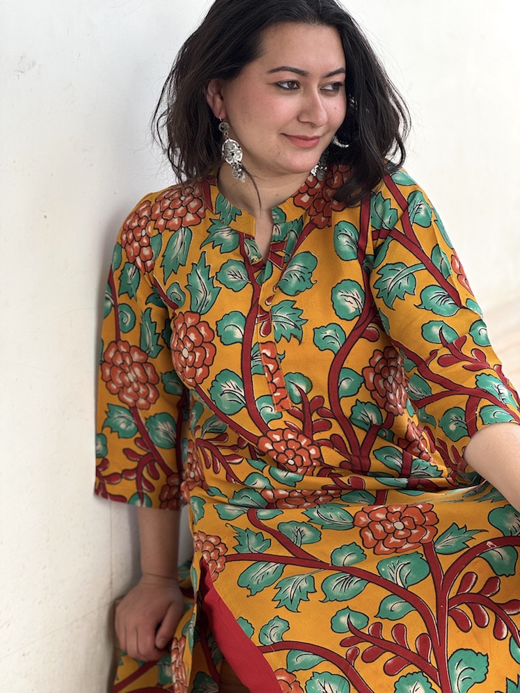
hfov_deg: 19.1
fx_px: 1542
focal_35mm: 77
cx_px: 260
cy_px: 346
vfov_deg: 25.3
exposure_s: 1/99
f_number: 2.8
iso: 40
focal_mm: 9
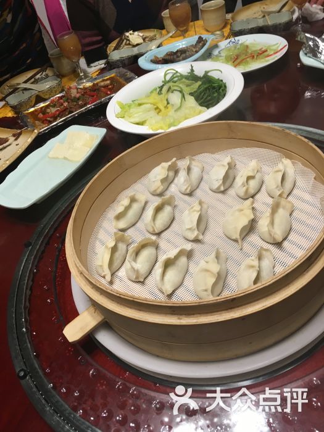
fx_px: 362
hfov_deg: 48.2
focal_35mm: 29
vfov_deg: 61.7
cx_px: 162
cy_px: 216
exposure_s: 1/33
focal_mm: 4.15
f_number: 2.2
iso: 80
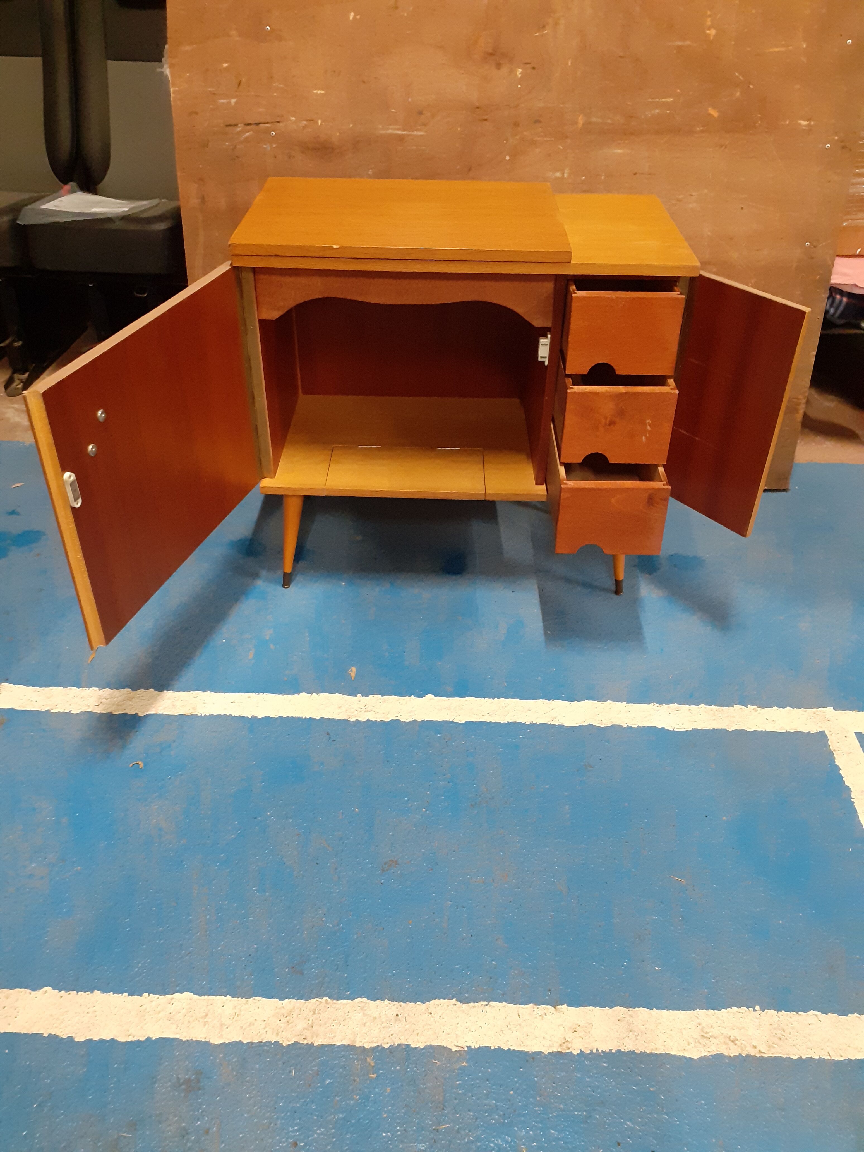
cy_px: 576
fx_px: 899
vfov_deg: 65.3
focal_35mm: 27
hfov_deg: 51.4
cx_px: 432
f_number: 1.9
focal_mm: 3.6
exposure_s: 1/25
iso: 320
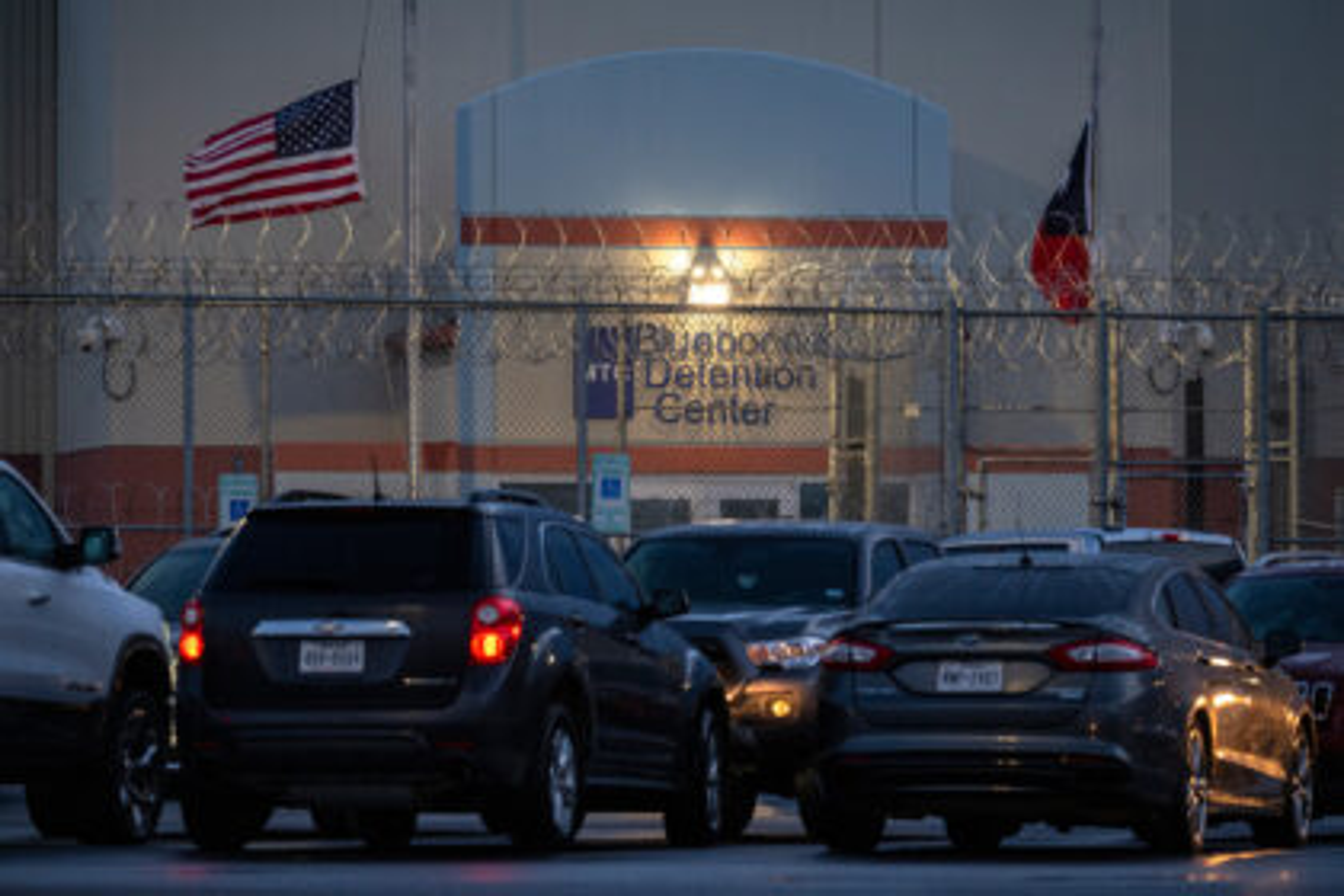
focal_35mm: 220
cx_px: 672
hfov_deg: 9.4
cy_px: 448
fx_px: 8213
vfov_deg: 6.2
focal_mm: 220
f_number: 5.6
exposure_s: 1/250
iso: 2000
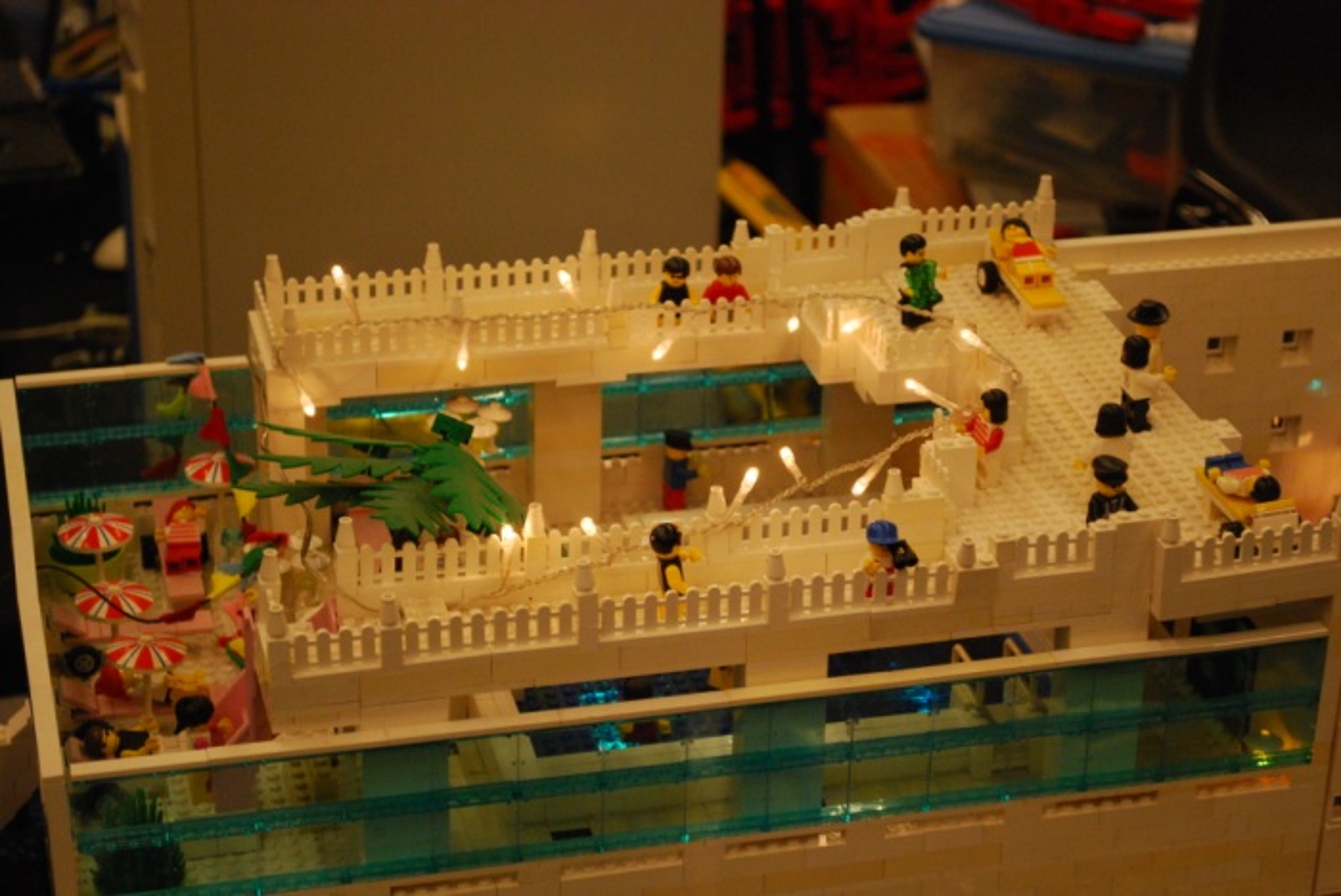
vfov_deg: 16.6
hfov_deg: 24.6
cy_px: 448
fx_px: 3076
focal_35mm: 82
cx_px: 670
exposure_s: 1/30
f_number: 5.6
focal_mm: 55
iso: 1250
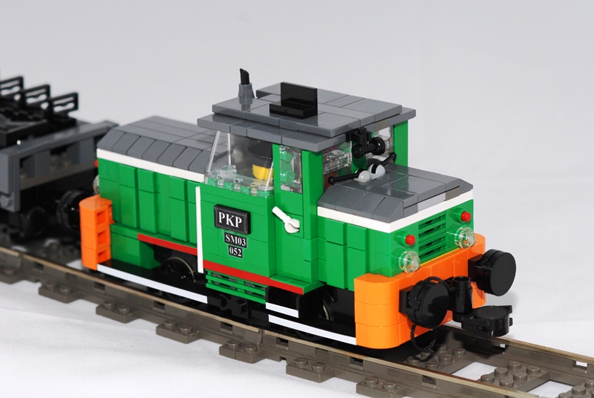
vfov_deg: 10.8
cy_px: 199
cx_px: 297
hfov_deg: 16.0
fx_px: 2107
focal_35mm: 128
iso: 320
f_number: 8
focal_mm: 85
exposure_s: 1/90
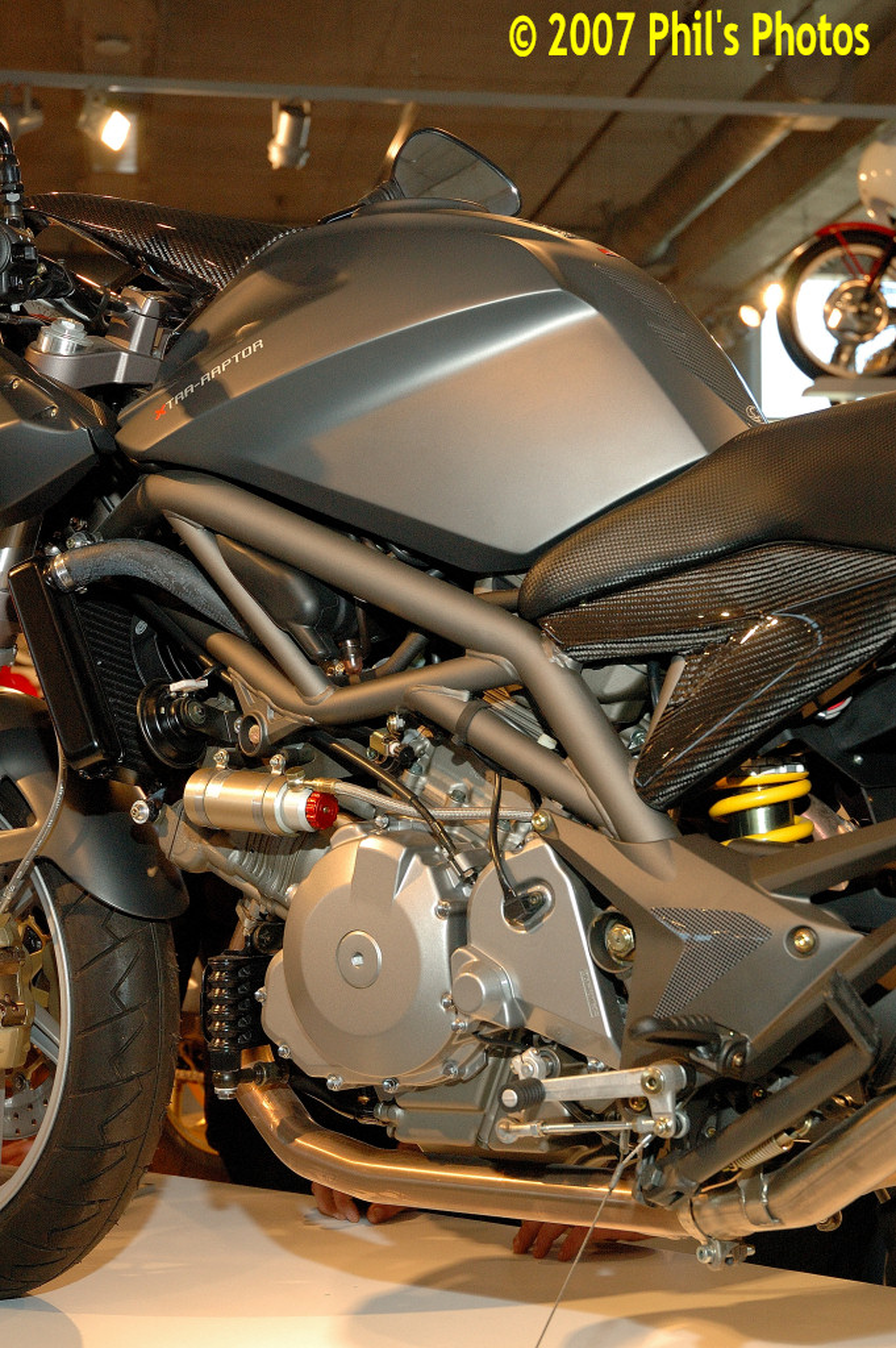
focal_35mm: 60
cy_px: 674
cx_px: 448
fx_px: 2244
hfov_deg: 22.6
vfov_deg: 33.4
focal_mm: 40
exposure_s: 1/60
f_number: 5
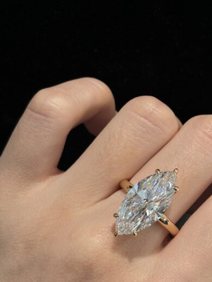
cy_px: 151
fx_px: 653
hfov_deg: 18.3
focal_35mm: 80
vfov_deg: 24.4
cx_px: 154
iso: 32
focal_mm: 5.96
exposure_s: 1/242
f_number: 1.6
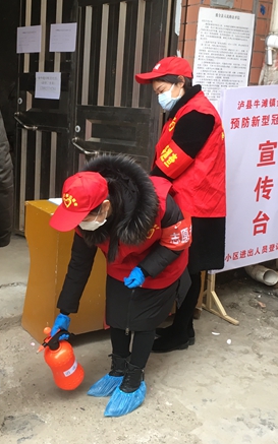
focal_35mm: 45
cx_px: 59
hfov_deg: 28.0
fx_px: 546
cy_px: 205
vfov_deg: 44.3
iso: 32
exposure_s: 1/33
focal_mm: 4.15
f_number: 2.2
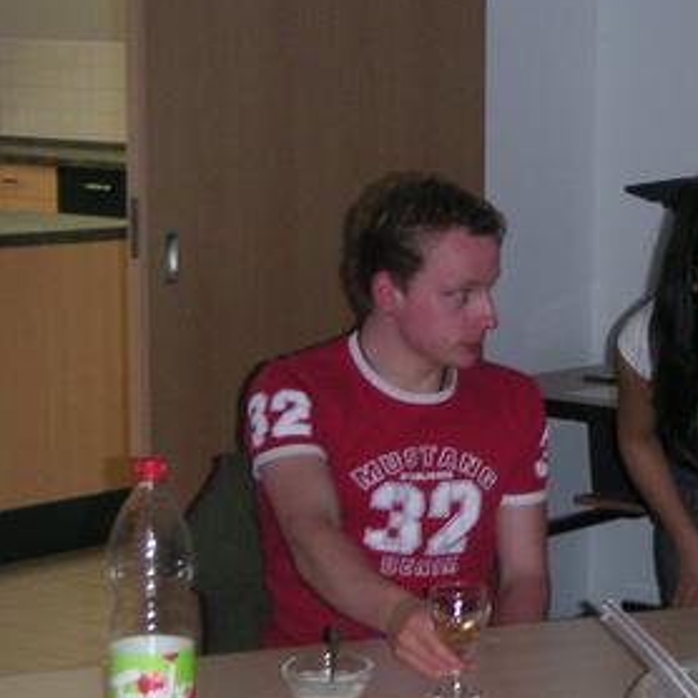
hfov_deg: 16.1
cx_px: 721
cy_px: 389
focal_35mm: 106
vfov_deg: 16.4
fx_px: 2418
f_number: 3
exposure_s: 1/45
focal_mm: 8.1
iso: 160
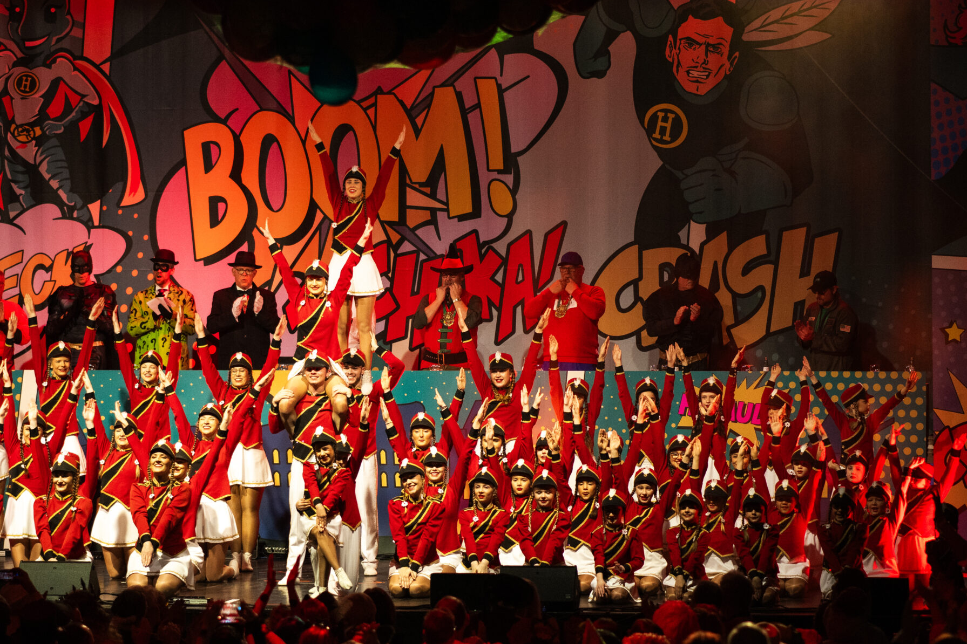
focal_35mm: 183
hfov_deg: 11.2
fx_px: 4915
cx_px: 289
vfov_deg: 7.5
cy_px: 384
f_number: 1.8
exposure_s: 1/1250
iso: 1250
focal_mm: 85.7
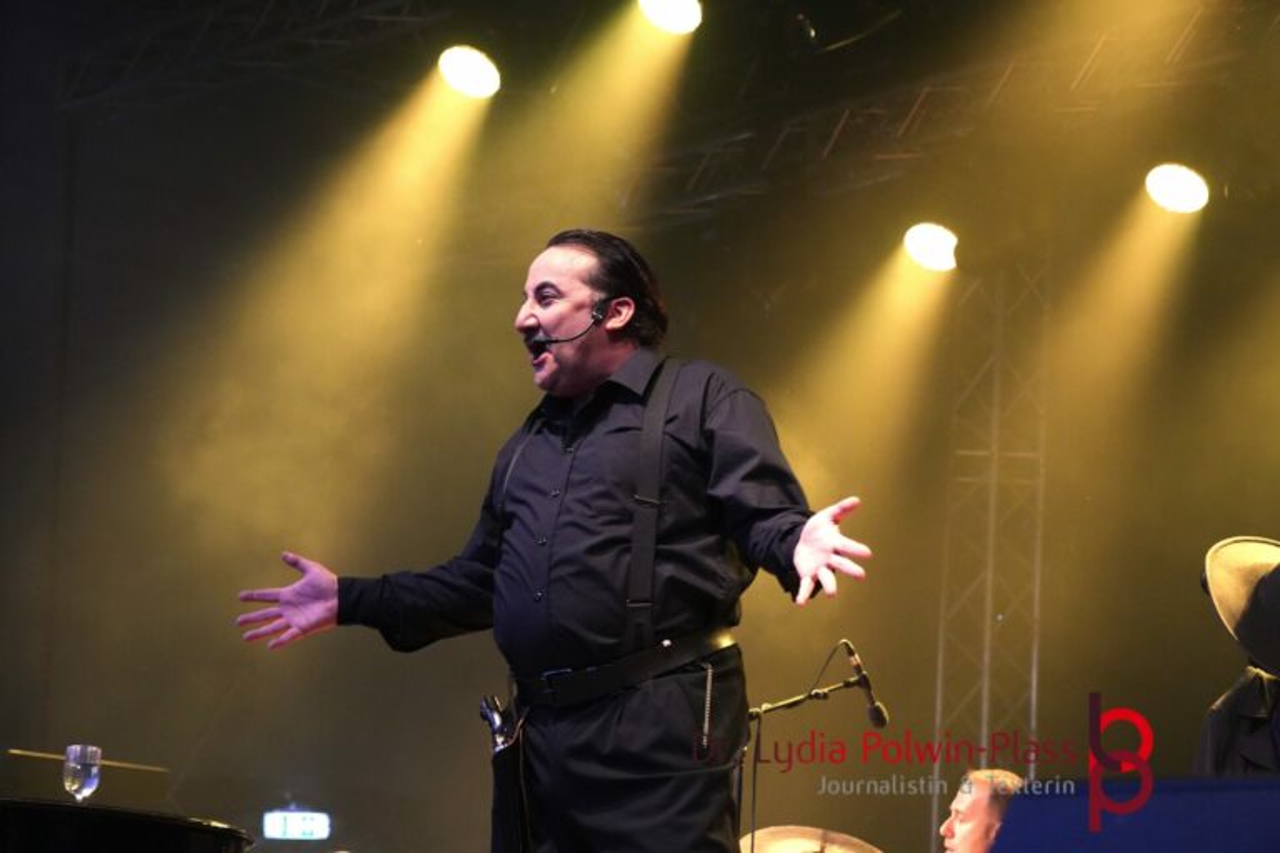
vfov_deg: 13.0
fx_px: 3733
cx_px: 640
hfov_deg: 19.5
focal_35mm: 105
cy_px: 426
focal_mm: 70
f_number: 5
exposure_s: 1/125
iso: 4000
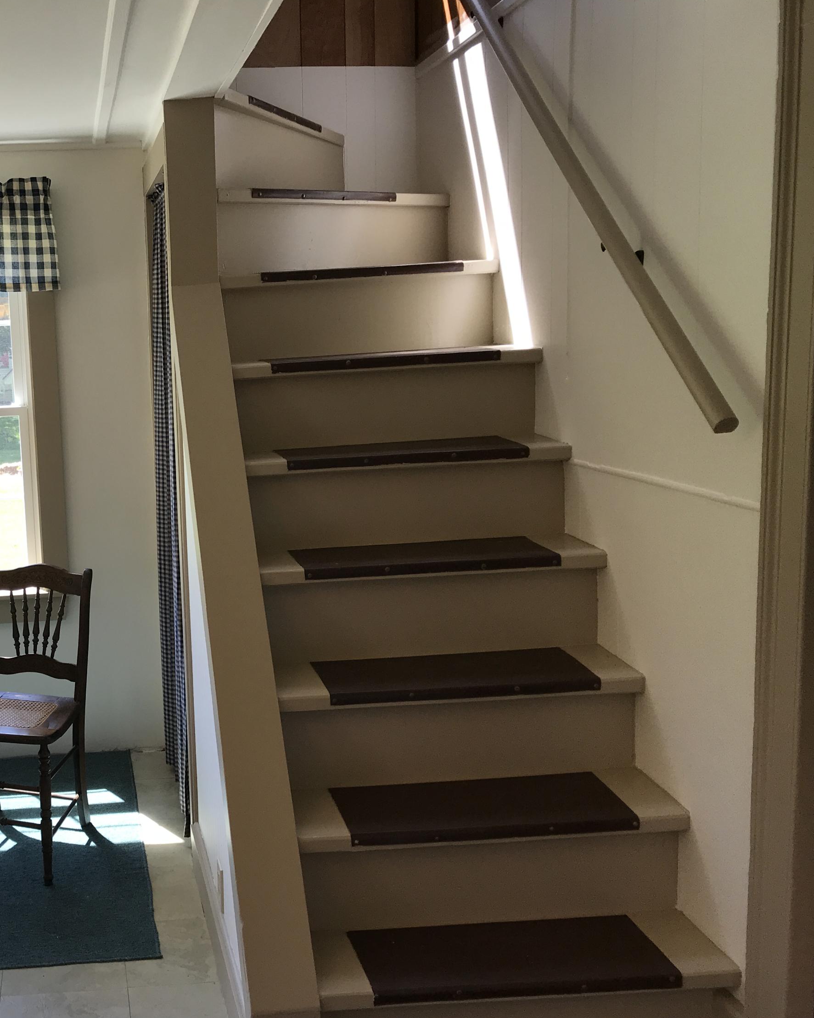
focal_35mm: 37
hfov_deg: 38.3
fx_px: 1114
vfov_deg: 49.1
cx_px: 138
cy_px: 511
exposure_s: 1/120
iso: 25
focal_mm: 3.99
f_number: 1.8
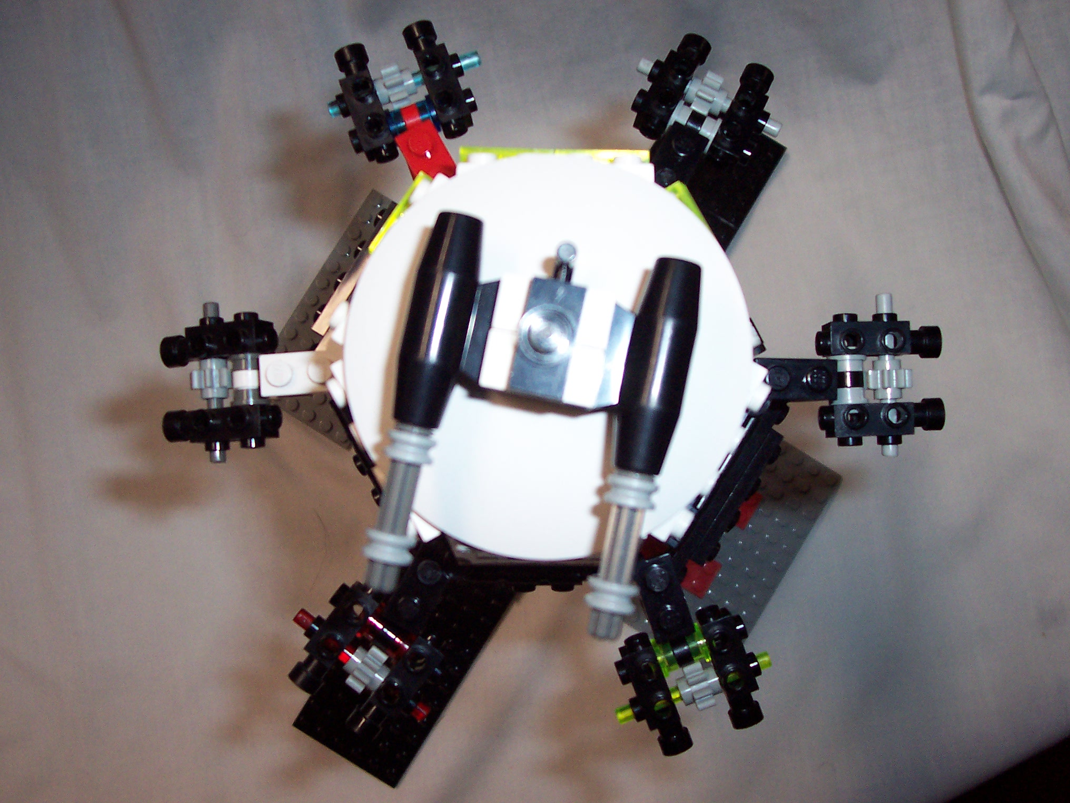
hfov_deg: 50.1
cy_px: 402
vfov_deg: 38.7
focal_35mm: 37
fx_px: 1144
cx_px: 535
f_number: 2.8
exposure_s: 1/60
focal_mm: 5.6
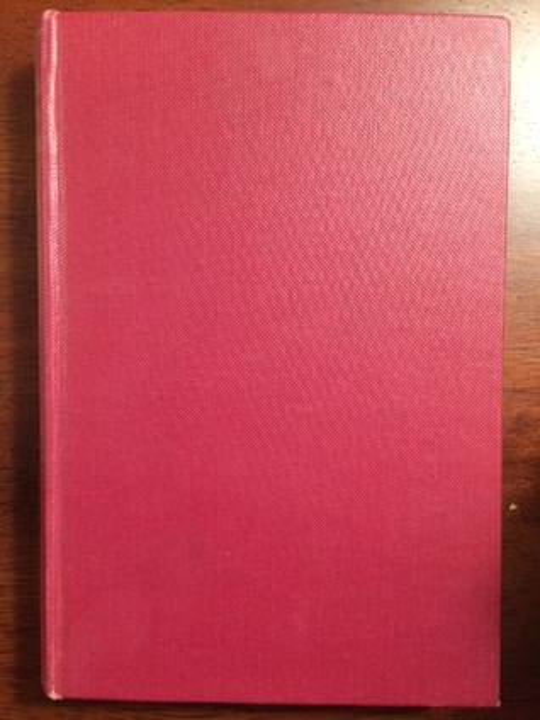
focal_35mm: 29
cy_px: 360
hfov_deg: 48.2
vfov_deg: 61.7
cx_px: 270
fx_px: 603
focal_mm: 4.15
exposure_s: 1/30
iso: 160
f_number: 2.2
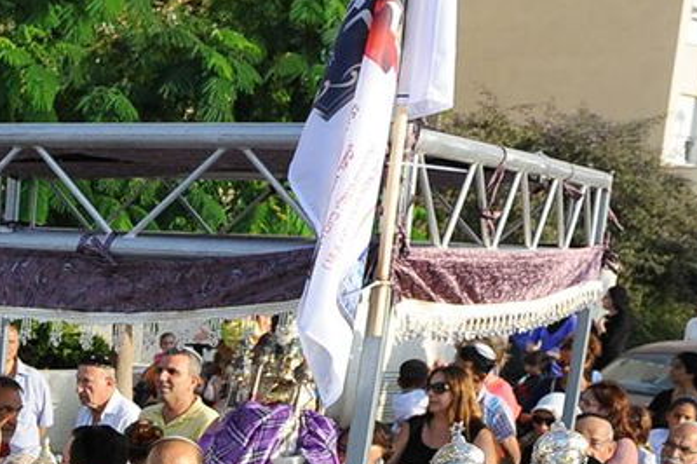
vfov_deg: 15.2
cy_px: 656
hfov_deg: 20.9
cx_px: -319
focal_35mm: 84
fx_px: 1625
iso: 400
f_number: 5.6
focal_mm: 24
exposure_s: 1/800
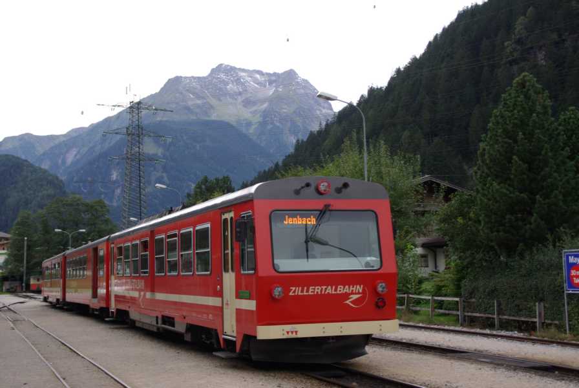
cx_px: 290
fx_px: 797
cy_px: 194
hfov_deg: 39.9
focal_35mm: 50
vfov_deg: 27.3
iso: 100
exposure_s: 1/90
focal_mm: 33
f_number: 5.6
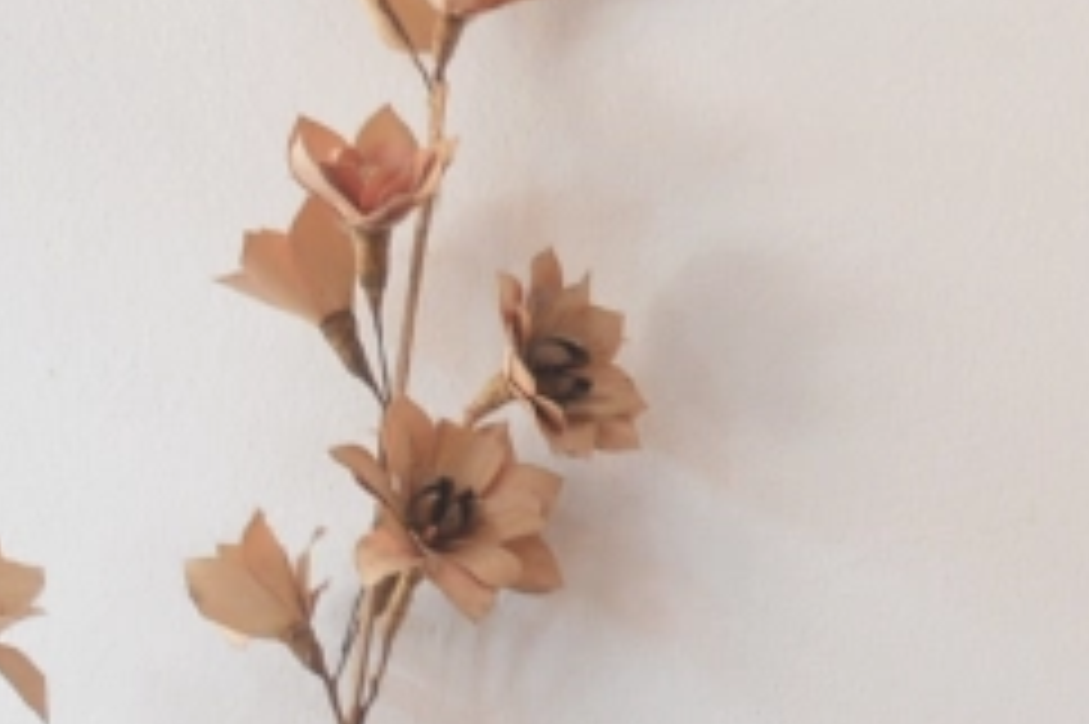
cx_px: 1881
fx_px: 5774
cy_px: 1360
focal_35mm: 191
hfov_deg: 10.2
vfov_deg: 7.0
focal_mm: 22
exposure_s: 1/60
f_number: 4
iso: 400
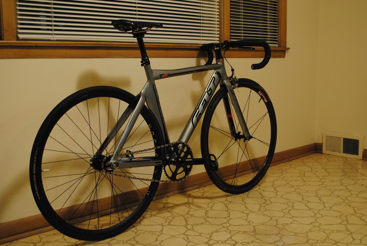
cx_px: 184
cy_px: 123
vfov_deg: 32.0
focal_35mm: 42
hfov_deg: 46.3
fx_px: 429
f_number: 5
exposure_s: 1/13
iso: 900
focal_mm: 28
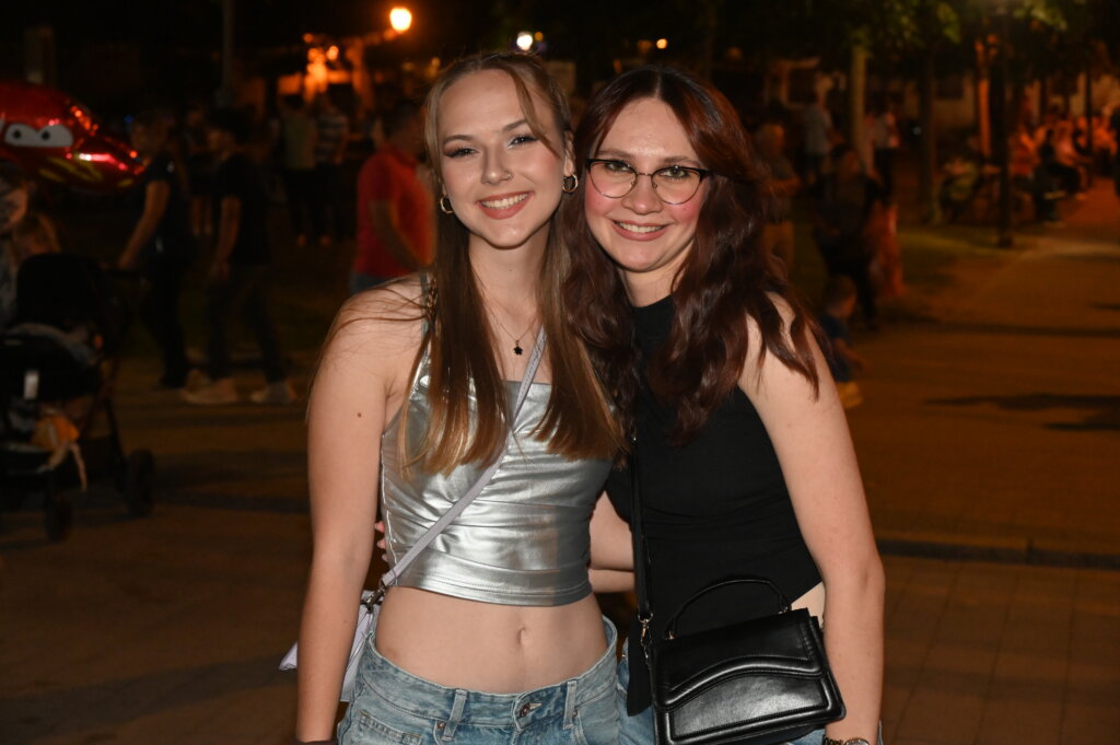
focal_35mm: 54
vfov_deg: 25.0
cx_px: 560
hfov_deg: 36.9
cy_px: 372
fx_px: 1679
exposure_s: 1/60
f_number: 5.6
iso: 6400
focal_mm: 54
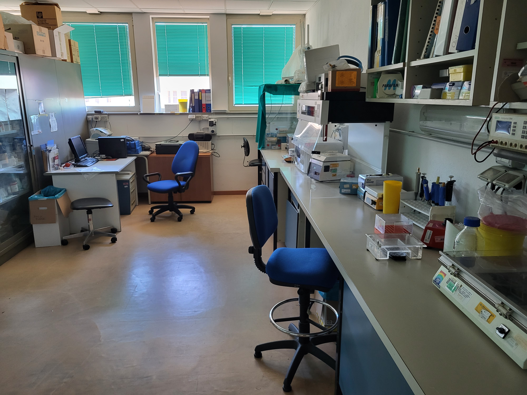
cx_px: 264
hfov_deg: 67.3
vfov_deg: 53.1
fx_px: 396
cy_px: 198
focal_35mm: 26
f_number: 1.8
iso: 320
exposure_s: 1/50
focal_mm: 5.4
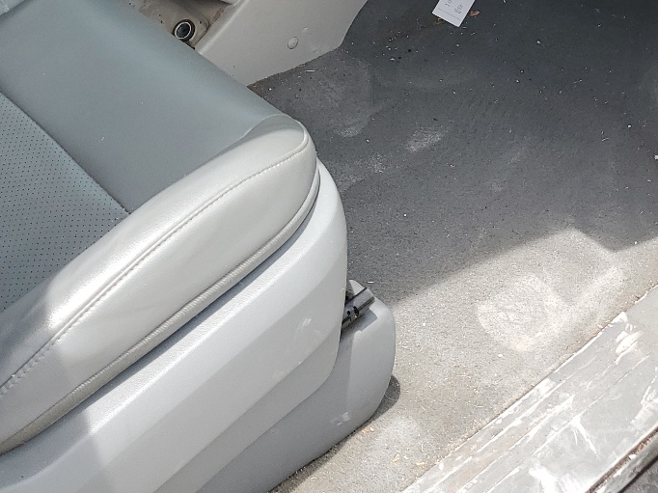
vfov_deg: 22.5
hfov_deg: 31.4
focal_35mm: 61
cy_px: -64
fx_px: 1159
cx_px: 216
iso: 50
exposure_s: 1/833
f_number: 1.5
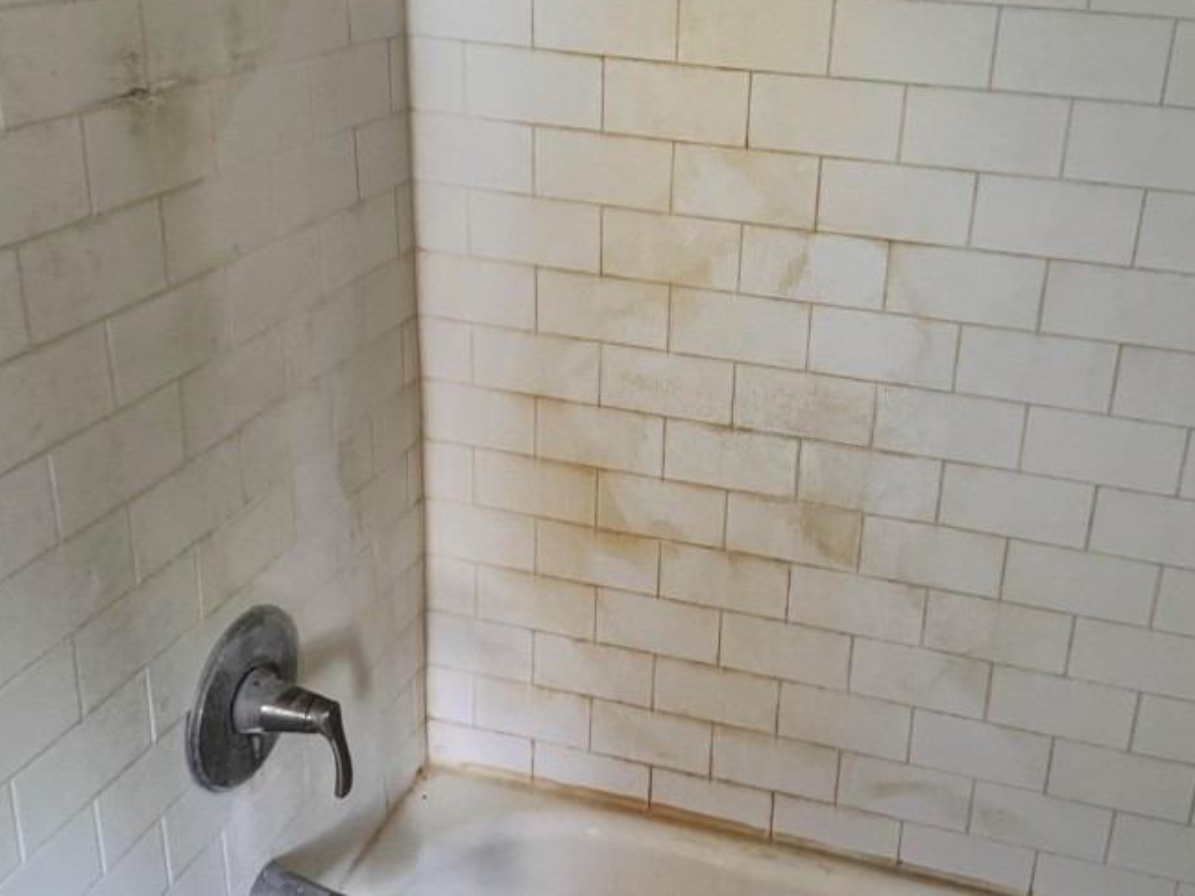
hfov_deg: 48.7
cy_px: 364
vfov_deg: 37.6
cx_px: 711
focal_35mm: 38
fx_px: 1312
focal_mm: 6.76
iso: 500
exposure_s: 1/60
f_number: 1.78
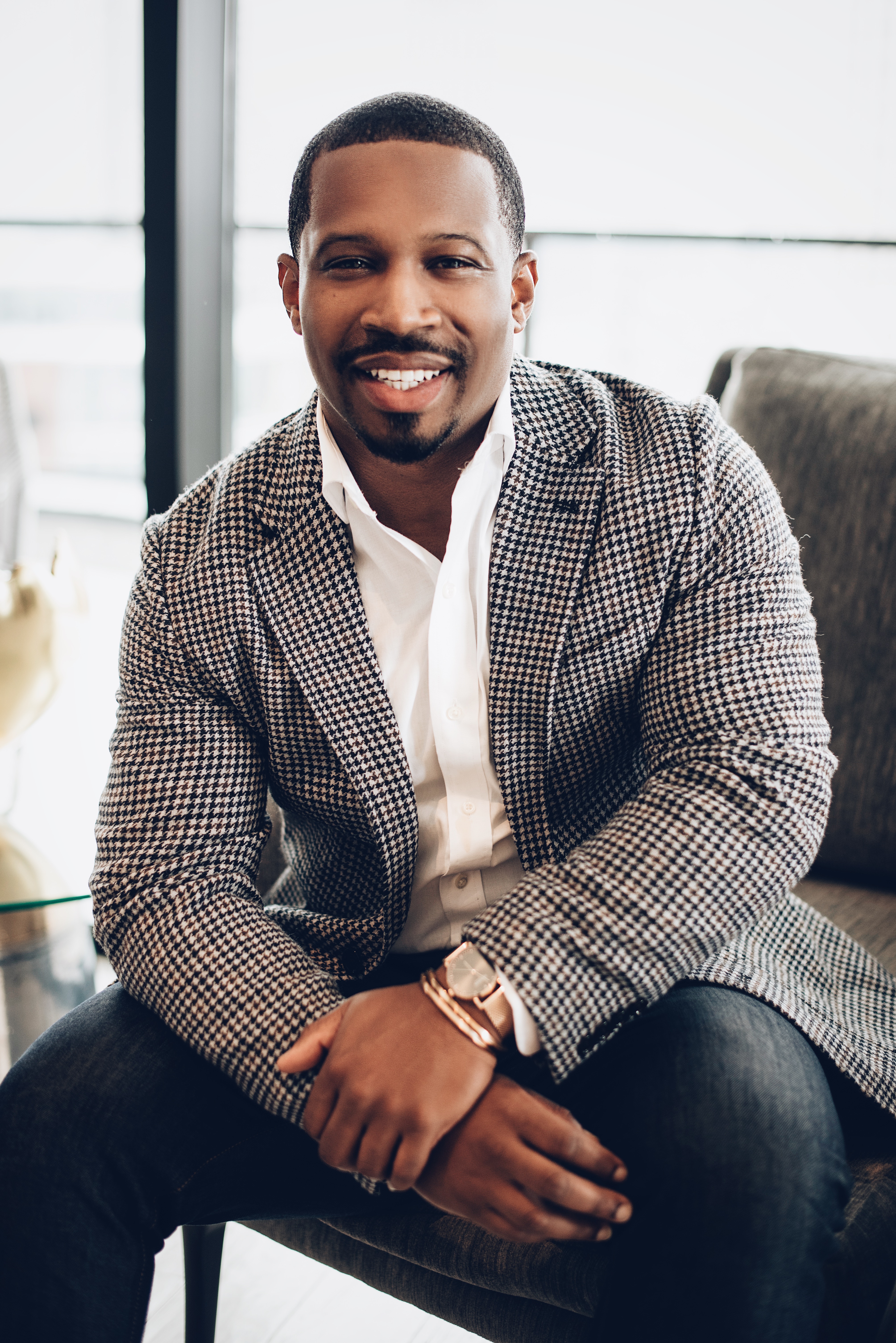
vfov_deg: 39.6
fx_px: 1865
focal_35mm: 50
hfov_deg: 27.0
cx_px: 448
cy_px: 672
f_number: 2.2
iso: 640
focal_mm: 50
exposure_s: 1/160
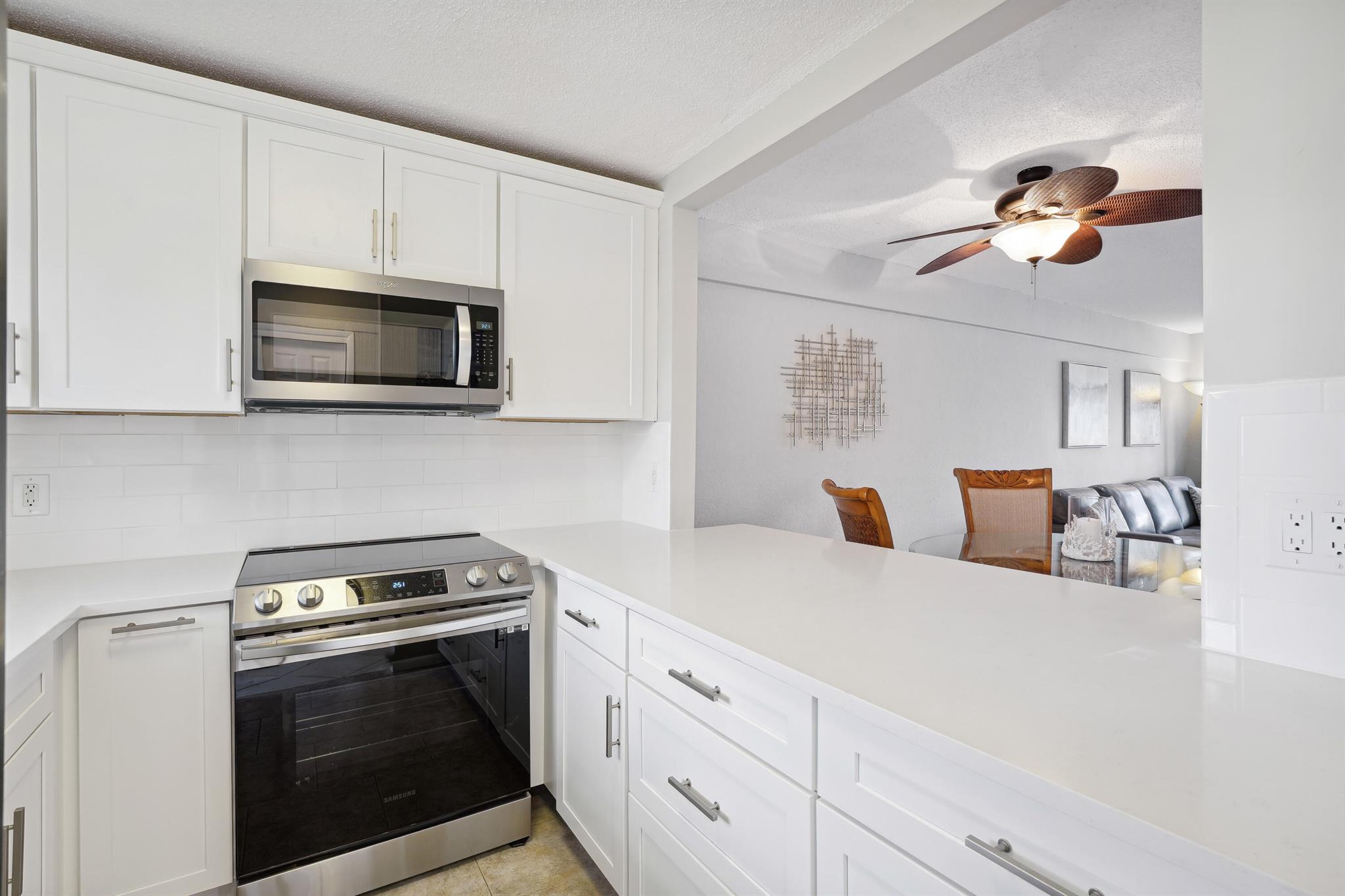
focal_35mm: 15
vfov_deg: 75.8
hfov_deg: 98.9
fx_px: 575
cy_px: 448
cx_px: 672
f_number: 8
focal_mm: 15.4
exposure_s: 1/13
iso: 400
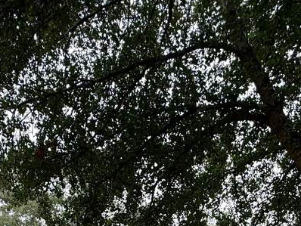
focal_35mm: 45
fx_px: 392
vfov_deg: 23.9
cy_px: 356
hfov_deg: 42.0
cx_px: 147
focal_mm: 2.22
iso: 50
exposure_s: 1/99
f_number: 2.2
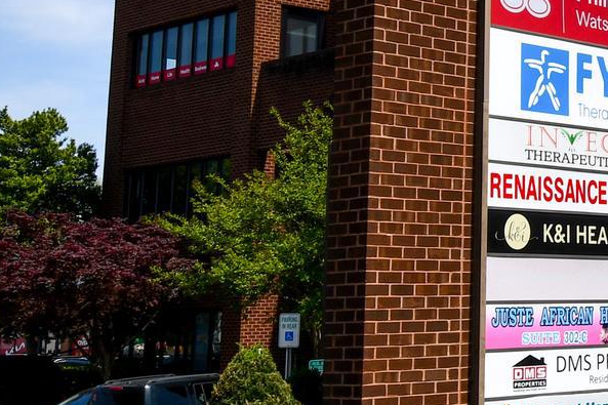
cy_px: 100
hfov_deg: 23.9
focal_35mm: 76
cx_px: 761
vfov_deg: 17.8
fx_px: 1283
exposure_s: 1/400
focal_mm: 15
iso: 100
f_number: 10
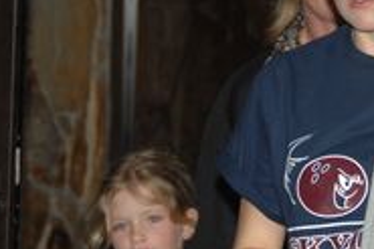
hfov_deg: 6.4
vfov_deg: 4.3
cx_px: 475
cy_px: 35
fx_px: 3332
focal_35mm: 321
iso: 200
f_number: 4.8
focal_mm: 62
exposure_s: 1/125
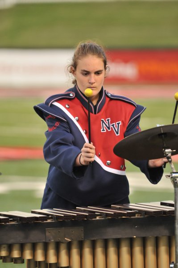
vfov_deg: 6.9
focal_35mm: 300
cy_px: 134
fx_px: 2229
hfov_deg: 4.6
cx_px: 89
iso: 800
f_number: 2.8
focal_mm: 200
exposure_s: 1/320
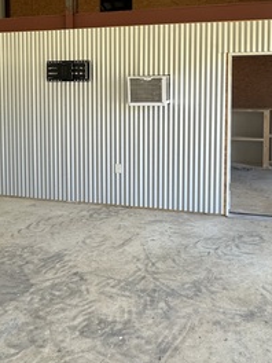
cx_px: 151
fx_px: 356
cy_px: 116
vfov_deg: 52.7
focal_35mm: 34
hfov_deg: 41.7
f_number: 2.2
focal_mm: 2.22
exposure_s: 1/120
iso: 64
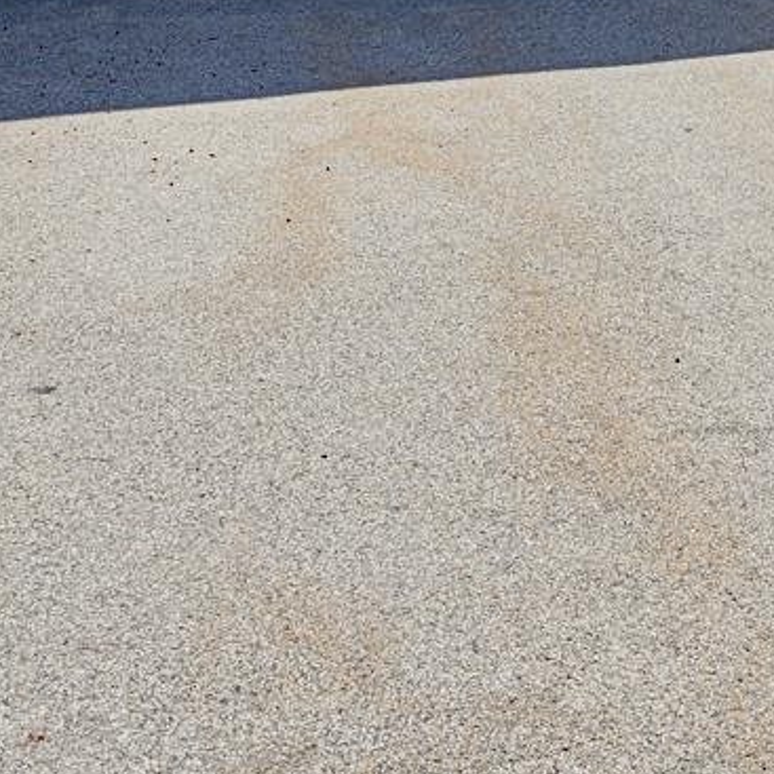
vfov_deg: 16.1
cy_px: -342
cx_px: 934
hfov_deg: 16.6
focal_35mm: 100
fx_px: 2530
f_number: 7.1
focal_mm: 24
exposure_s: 1/200
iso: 100
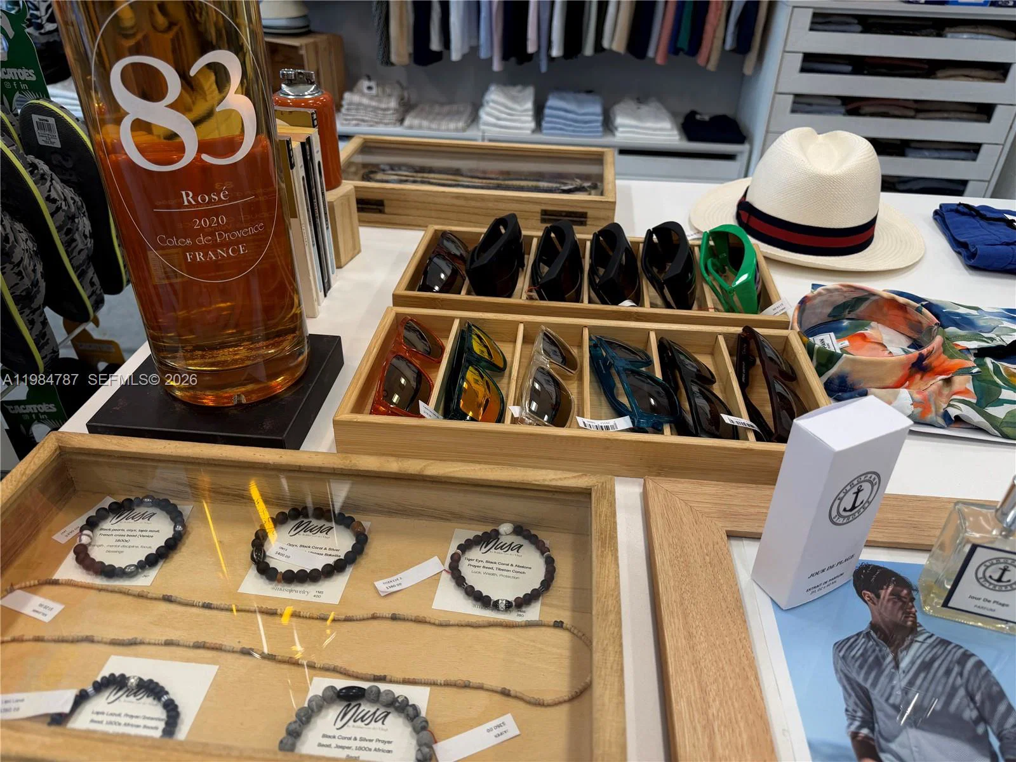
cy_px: 381
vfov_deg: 56.8
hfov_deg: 71.6
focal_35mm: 24
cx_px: 508
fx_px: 704
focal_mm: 6.76
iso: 80
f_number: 1.78
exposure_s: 1/122
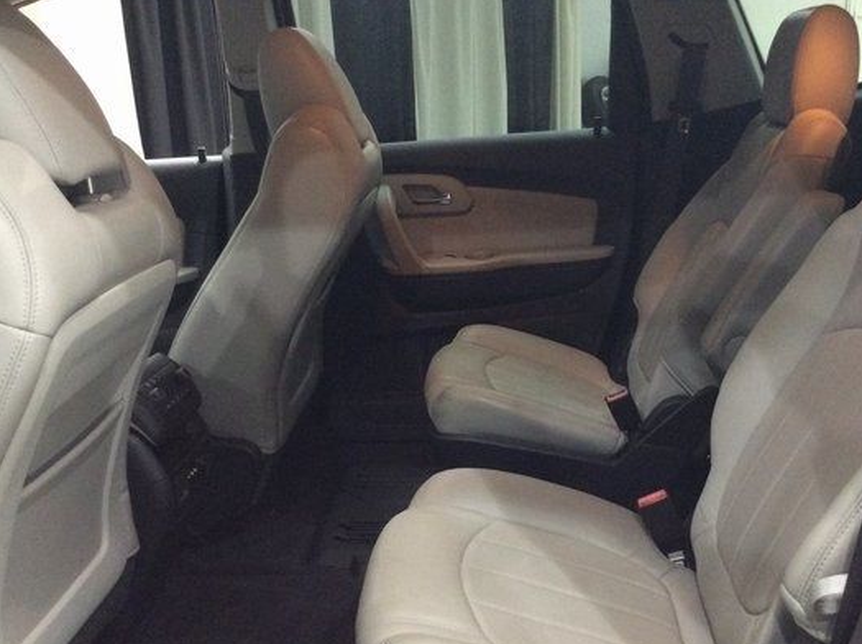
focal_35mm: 39
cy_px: 388
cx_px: 470
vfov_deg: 36.6
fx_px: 970
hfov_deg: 47.9
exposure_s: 1/25
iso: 250
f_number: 2.4
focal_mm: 3.3
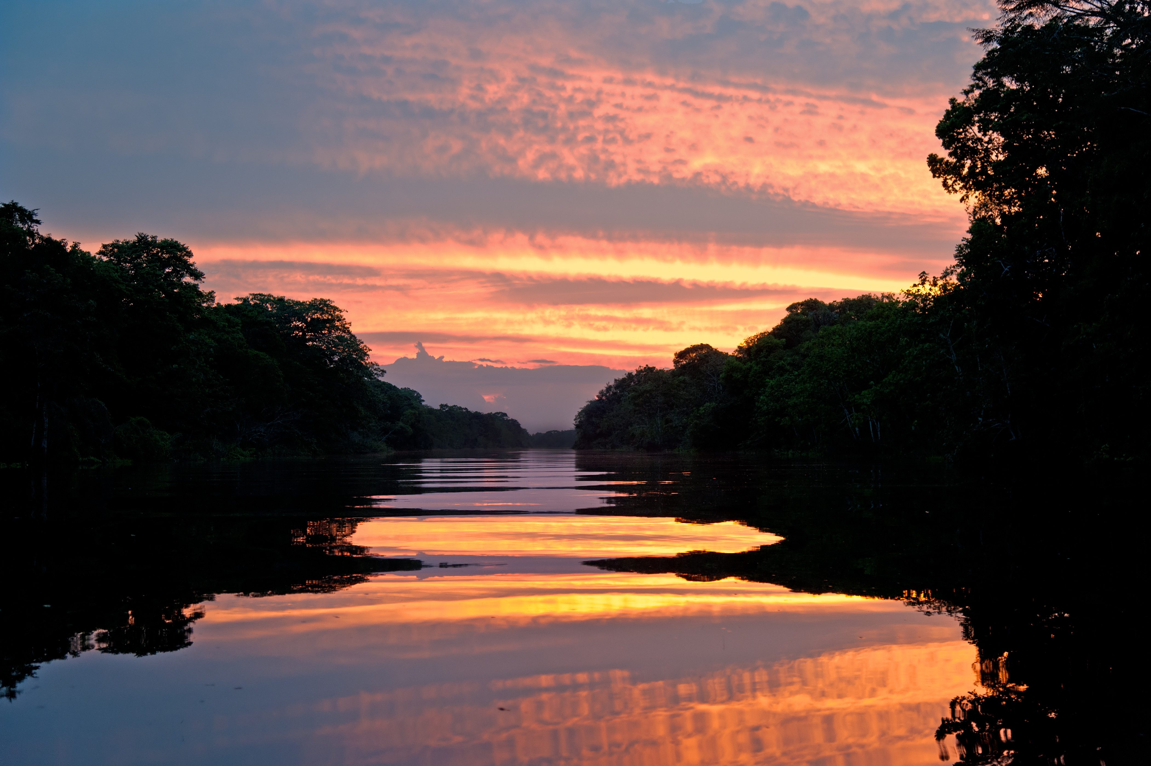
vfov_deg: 28.0
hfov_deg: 41.1
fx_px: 1534
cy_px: 383
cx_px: 576
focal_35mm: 48
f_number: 4
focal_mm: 48
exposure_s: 1/40
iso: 640
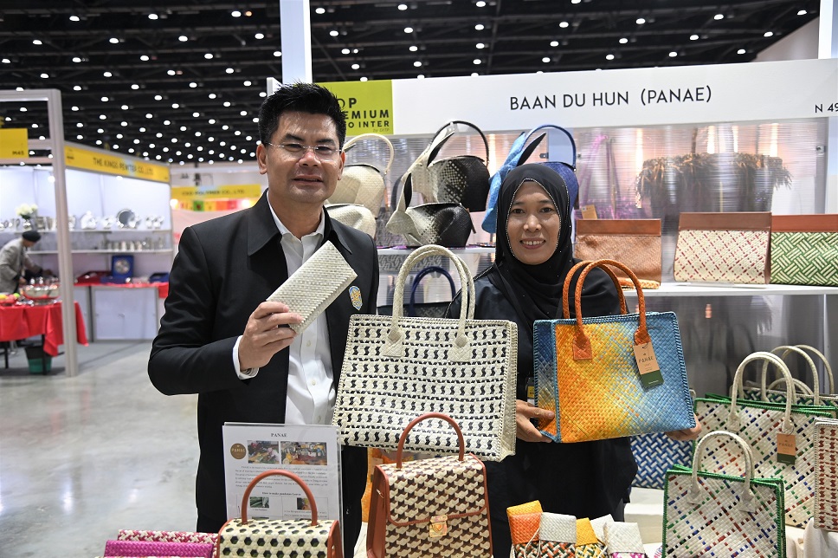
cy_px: 279
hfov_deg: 58.8
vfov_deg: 41.1
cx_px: 419
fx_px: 744
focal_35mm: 32
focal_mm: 32
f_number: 4
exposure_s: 1/125
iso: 1400
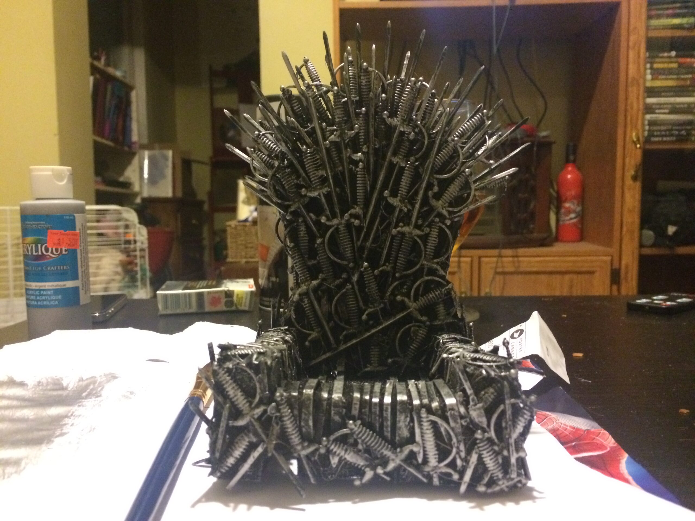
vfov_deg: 48.2
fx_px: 582
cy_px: 260
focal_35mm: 29
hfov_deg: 61.7
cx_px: 348
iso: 640
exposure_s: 1/15
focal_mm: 4.15
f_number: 2.2
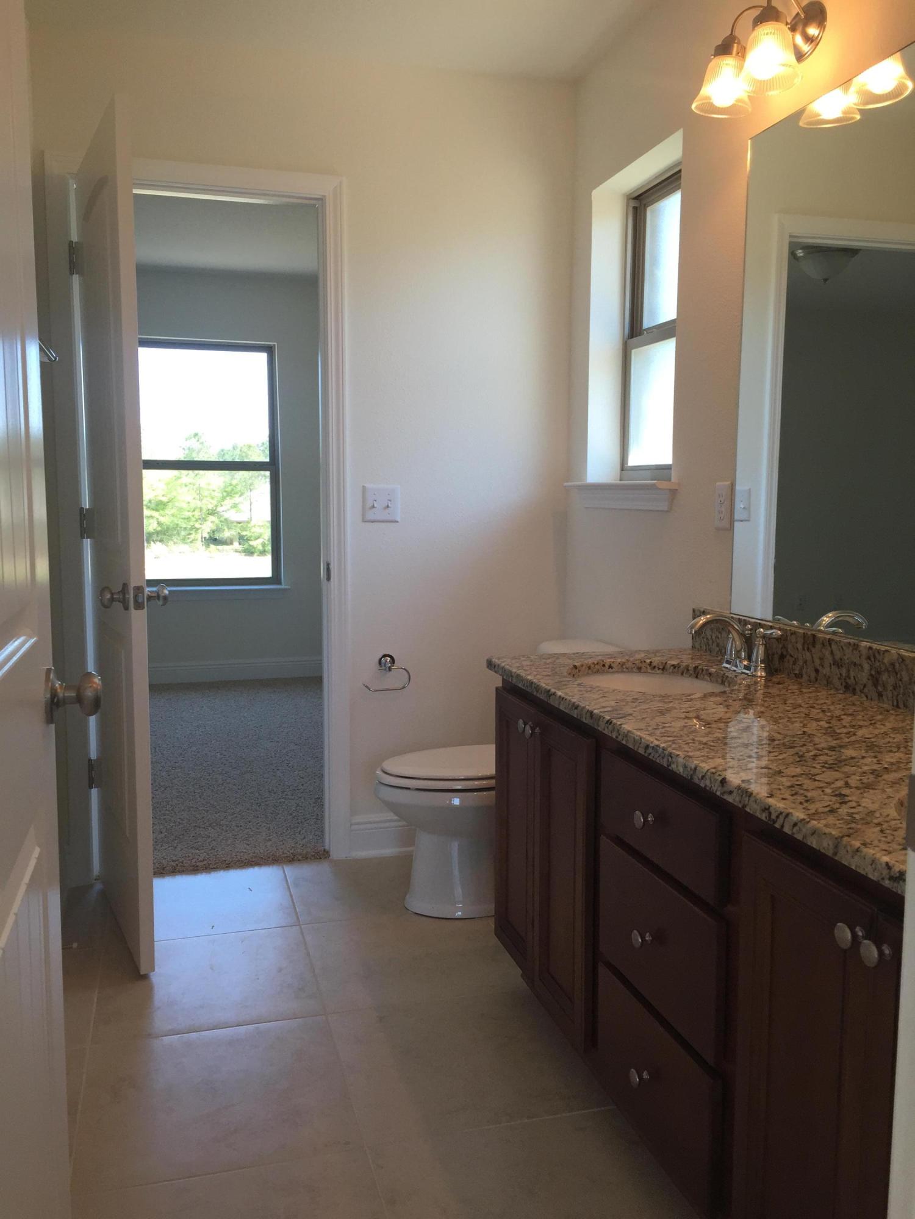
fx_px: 1022
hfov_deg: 48.2
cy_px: 610
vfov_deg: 61.7
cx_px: 458
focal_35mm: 29
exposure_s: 1/120
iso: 50
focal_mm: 4.15
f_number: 2.2
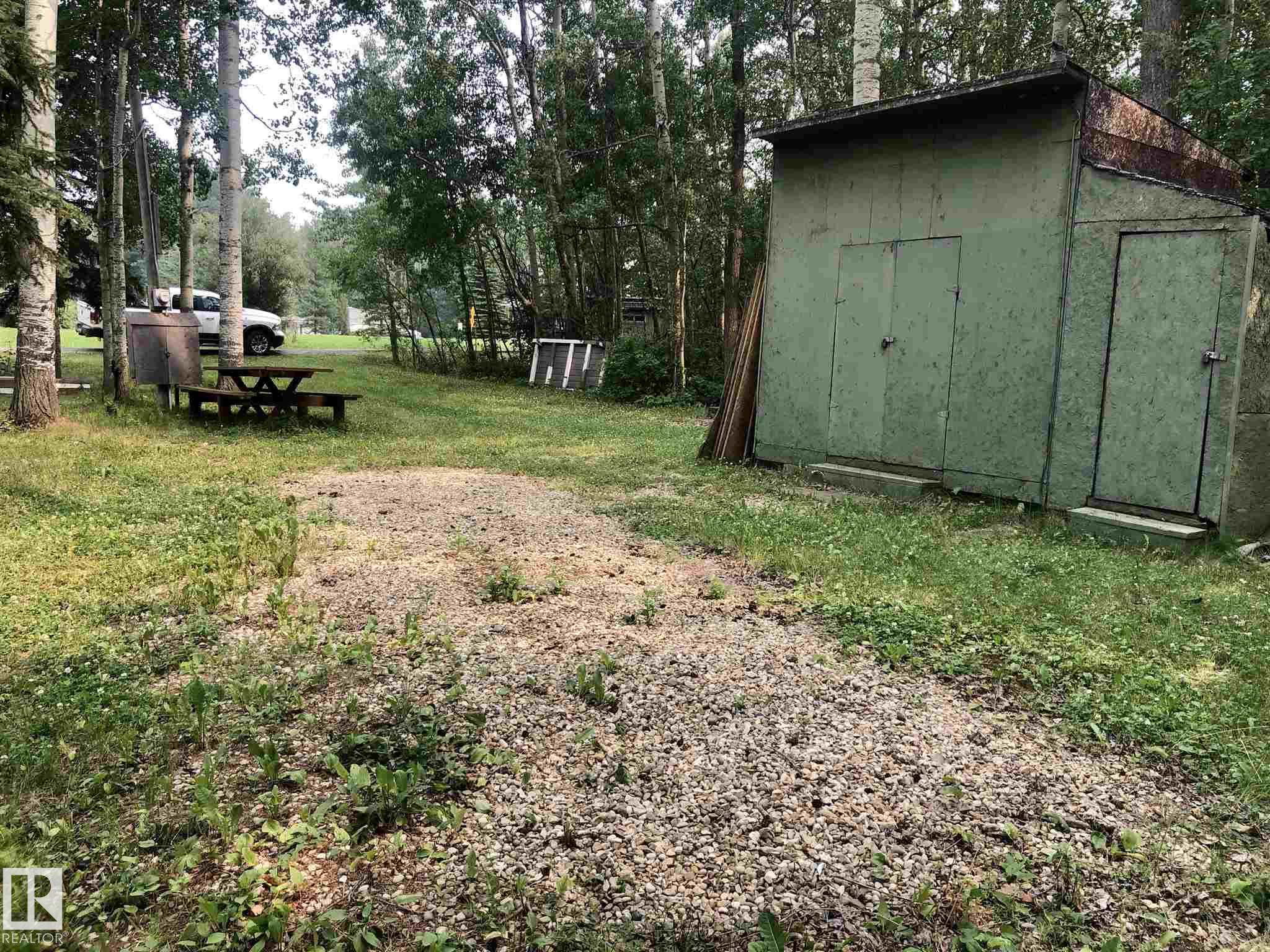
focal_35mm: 28
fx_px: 1027
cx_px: 635
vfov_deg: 49.7
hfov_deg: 63.4
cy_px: 476
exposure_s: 1/322
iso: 20
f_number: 1.8
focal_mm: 3.99
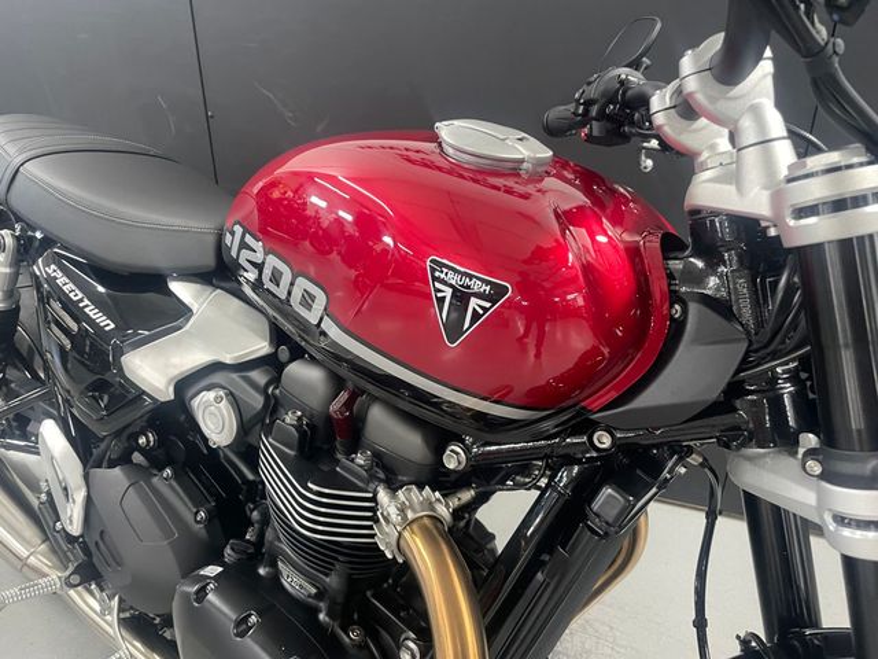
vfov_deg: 53.1
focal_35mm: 26
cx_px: 439
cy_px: 330
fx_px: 659
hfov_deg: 67.3
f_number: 1.6
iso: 250
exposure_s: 1/50
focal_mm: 4.2
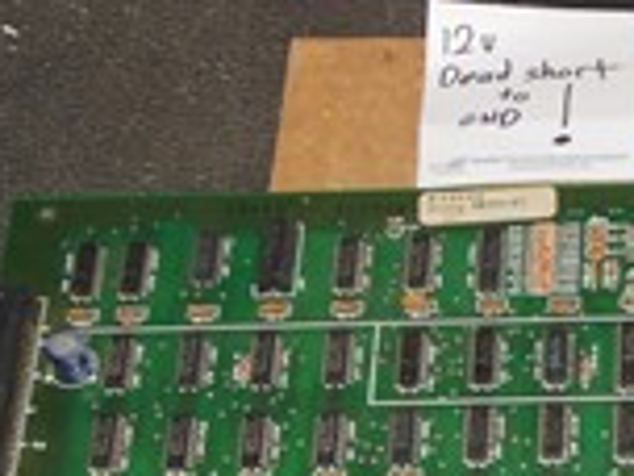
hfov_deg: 16.8
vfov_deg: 13.1
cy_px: 426
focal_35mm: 112
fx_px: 2051
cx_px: 751
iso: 200
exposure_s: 1/30
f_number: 3.6
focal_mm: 6.8
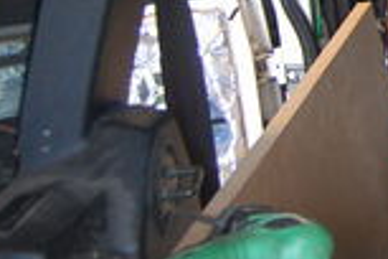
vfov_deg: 11.7
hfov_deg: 15.8
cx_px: 662
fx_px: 1218
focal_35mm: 113
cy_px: -117
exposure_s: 1/25
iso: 800
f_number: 3.5
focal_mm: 18
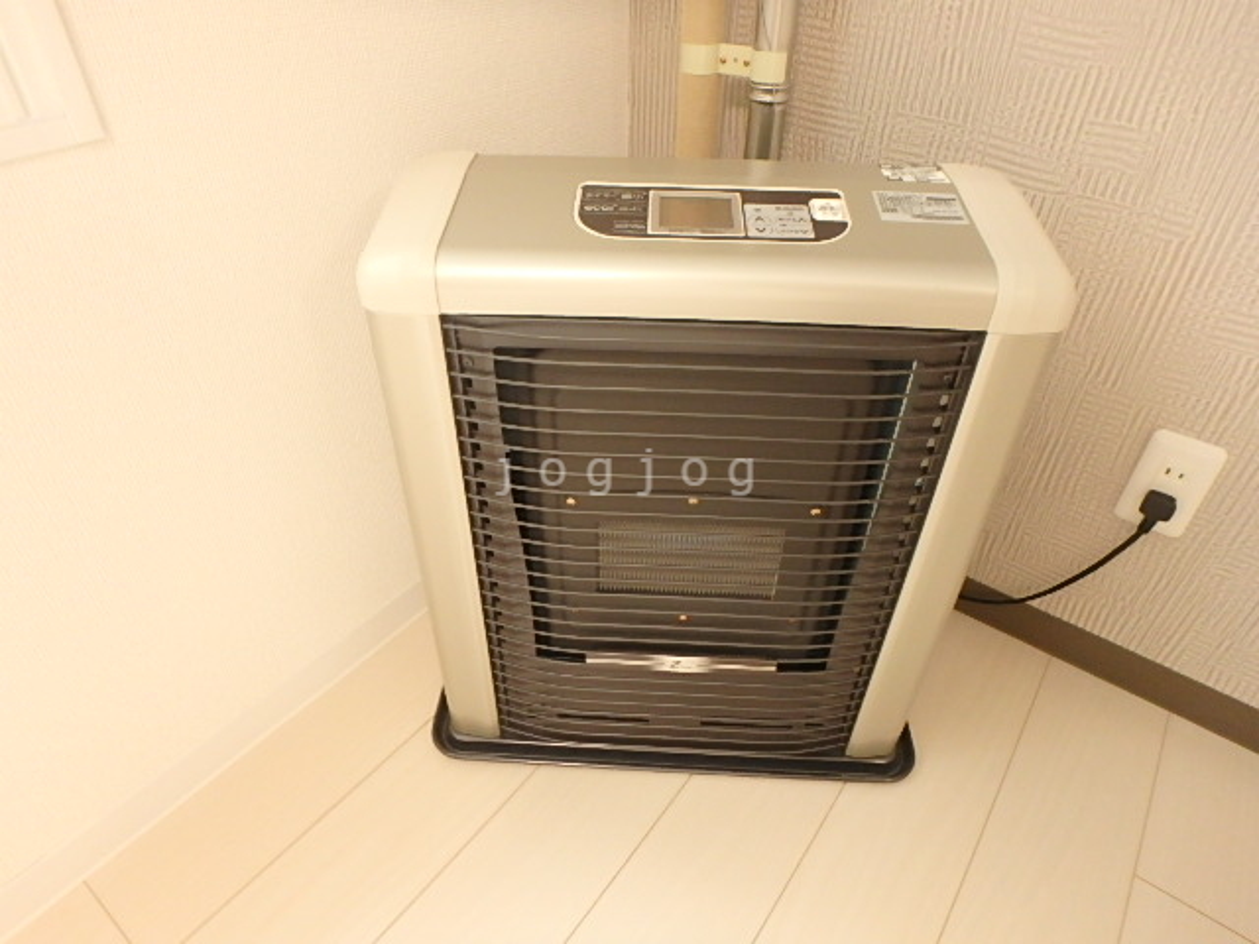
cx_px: 630
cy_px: 472
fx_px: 764
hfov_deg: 79.0
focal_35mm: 21
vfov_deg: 63.4
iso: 500
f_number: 3.5
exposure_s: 1/30
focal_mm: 3.7
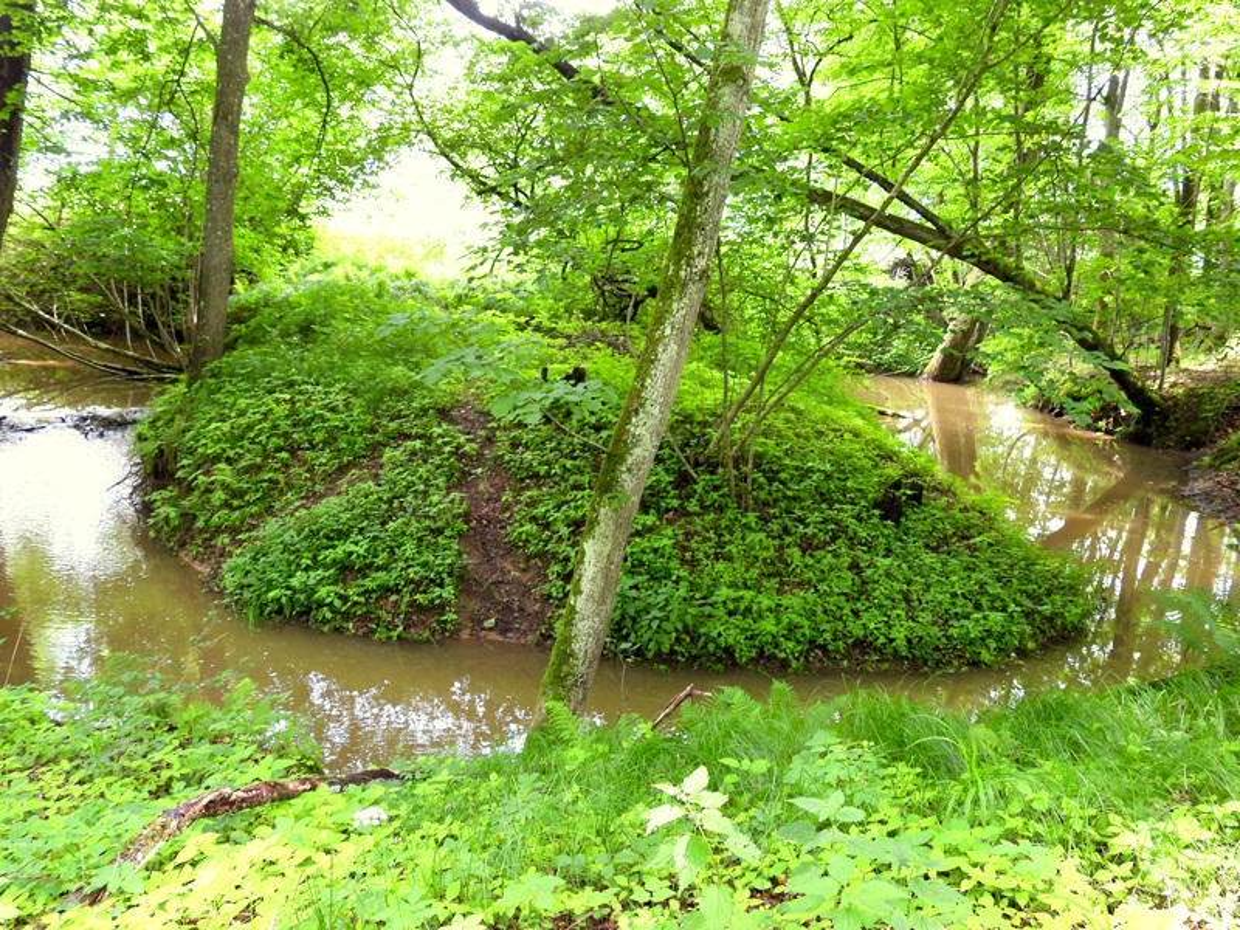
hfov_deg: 55.4
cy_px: 465
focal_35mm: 33
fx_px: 1182
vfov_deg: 42.9
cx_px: 620
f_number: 3.2
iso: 110
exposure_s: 1/30
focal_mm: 5.9
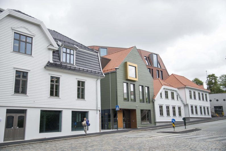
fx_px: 220
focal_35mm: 35
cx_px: 113
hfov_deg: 54.4
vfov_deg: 37.9
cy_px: 76
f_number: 4
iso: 200
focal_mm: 35
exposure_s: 1/1250
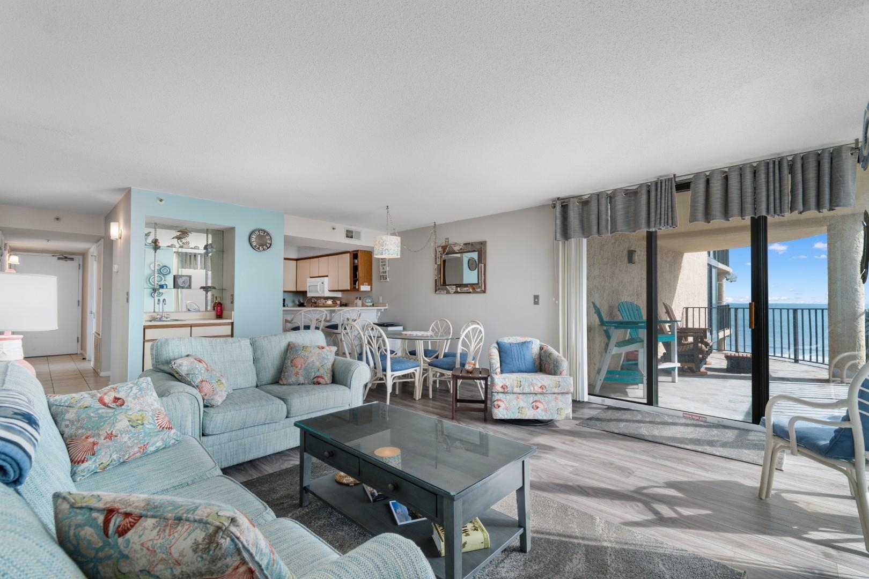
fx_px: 362
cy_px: 290
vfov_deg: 77.3
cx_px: 434
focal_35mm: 15
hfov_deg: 100.4
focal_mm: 10
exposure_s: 1/60
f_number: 4.5
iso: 100
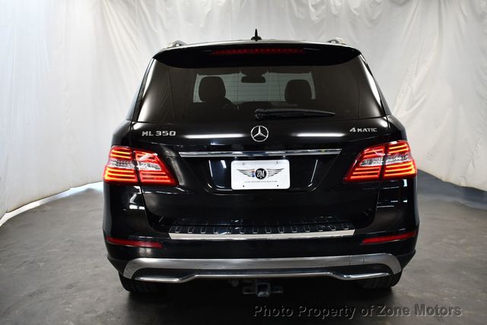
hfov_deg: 53.1
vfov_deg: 36.9
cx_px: 244
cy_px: 162
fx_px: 487
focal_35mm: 36
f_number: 3.5
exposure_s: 1/200
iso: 800
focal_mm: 18
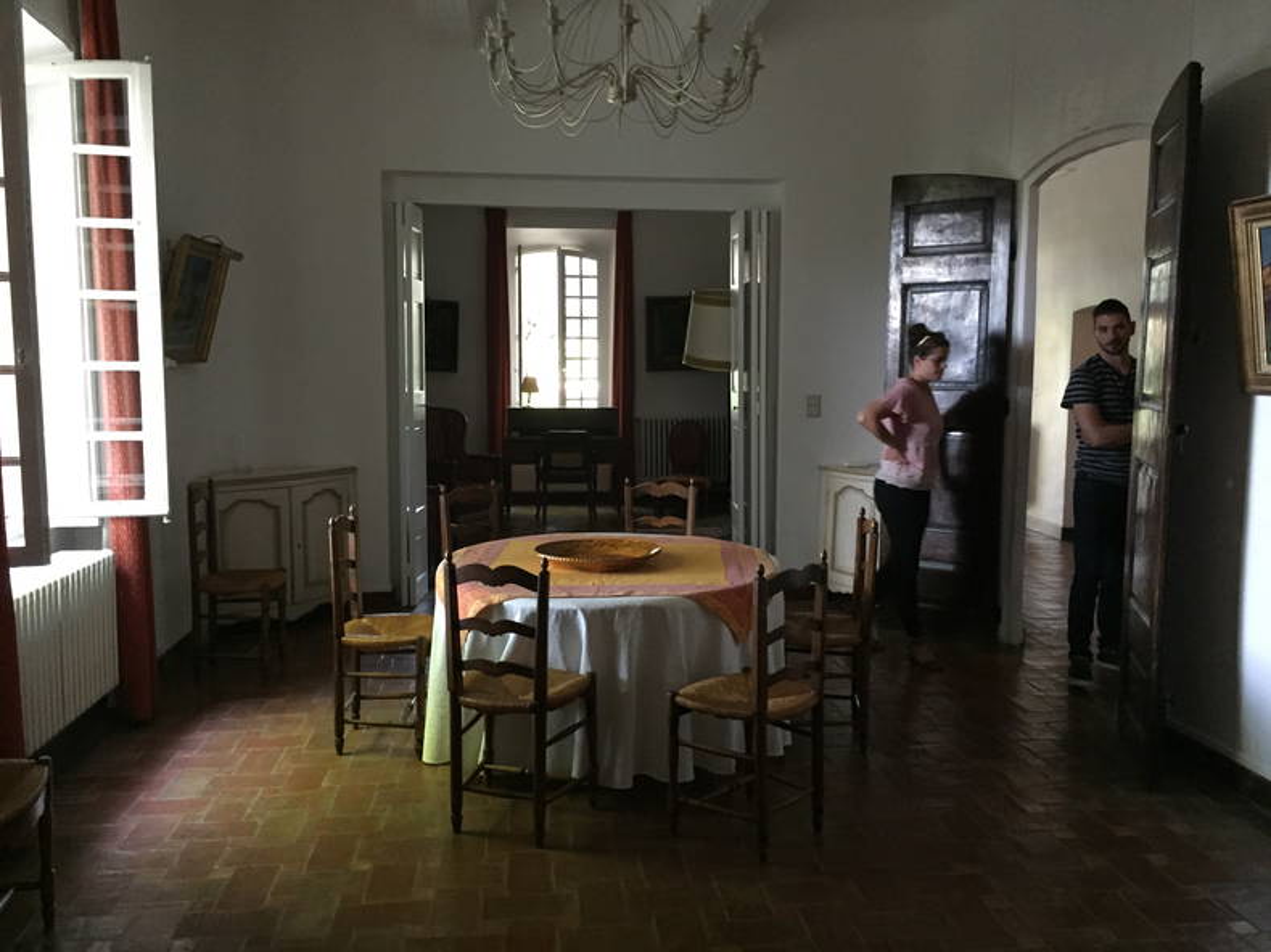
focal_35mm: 29
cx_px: 636
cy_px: 476
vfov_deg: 48.2
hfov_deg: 61.7
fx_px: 1064
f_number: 2.2
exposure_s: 1/17
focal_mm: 4.15
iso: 320
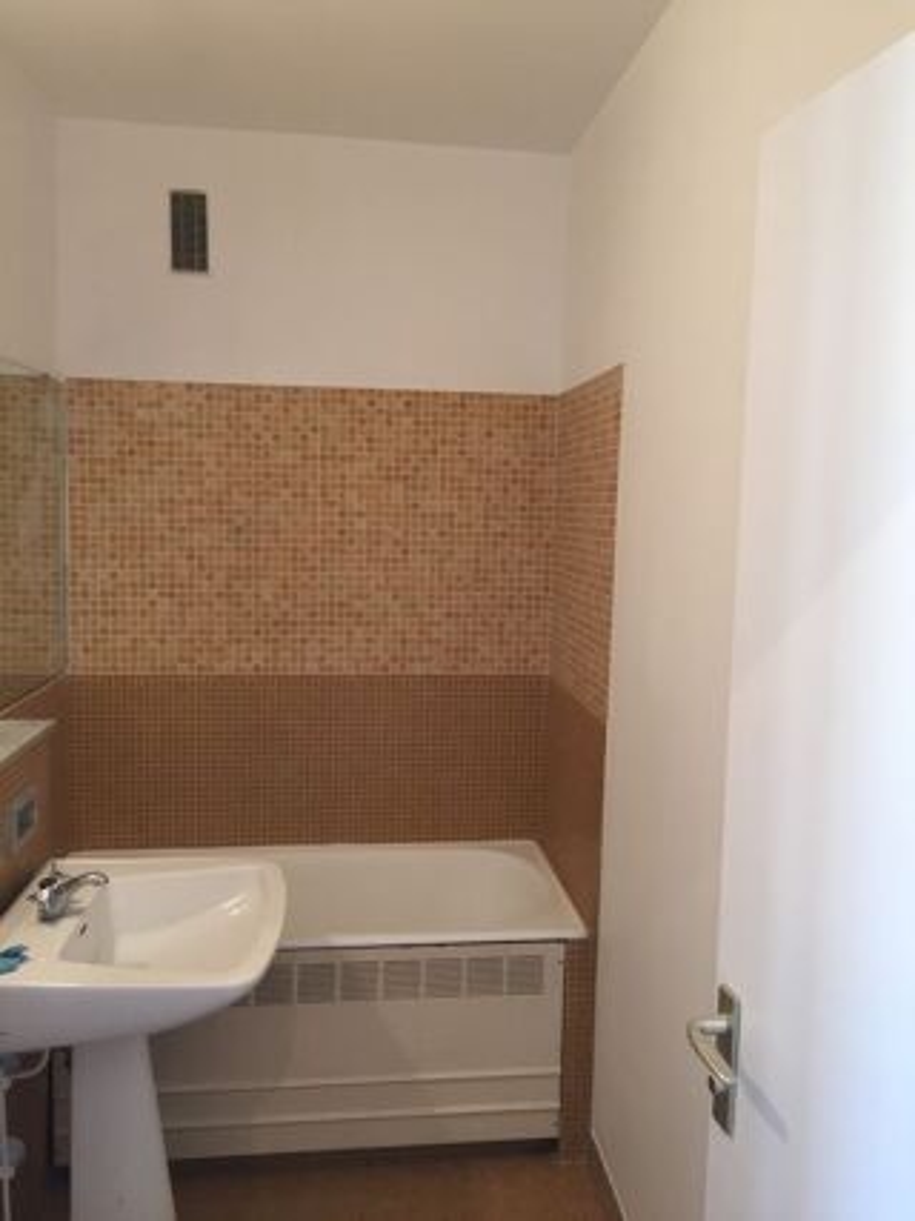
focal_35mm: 29
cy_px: 610
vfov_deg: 61.7
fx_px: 1023
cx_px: 458
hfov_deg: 48.2
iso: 125
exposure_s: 1/33
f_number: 2.2
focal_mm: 4.15
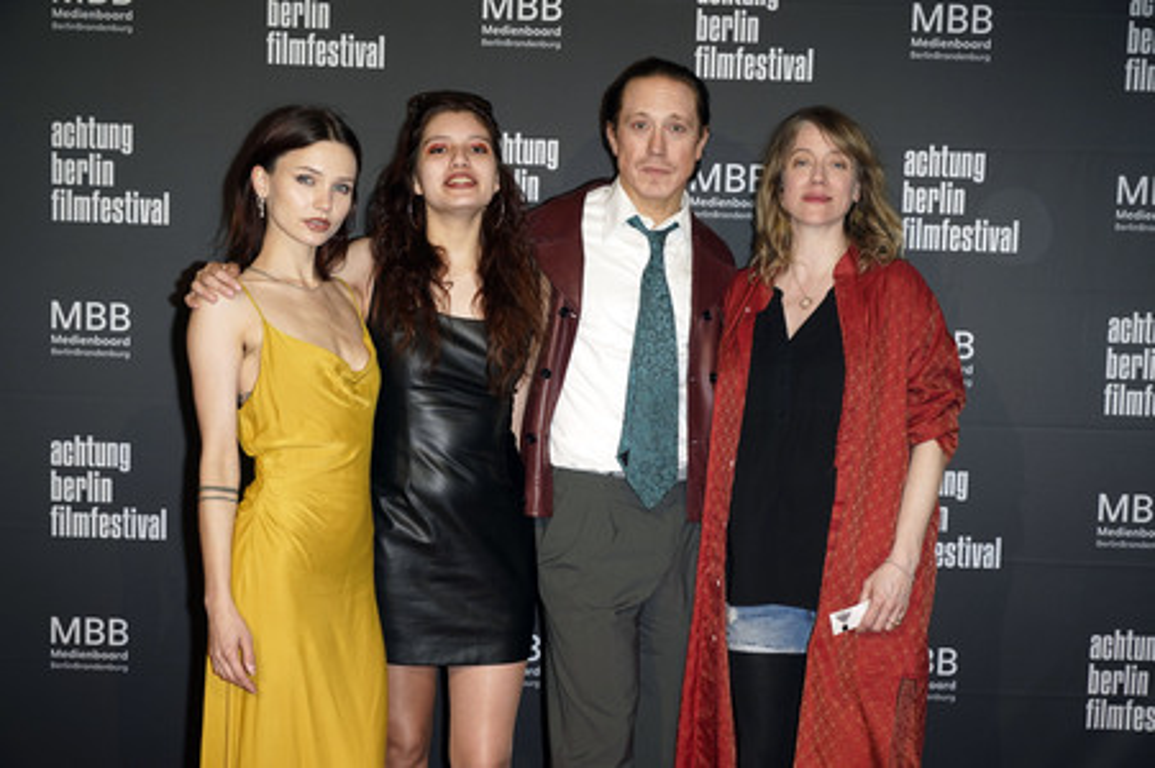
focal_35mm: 45
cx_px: 578
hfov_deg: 43.6
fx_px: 1443
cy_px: 384
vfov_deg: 29.8
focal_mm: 45
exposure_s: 1/200
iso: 320
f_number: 5.6
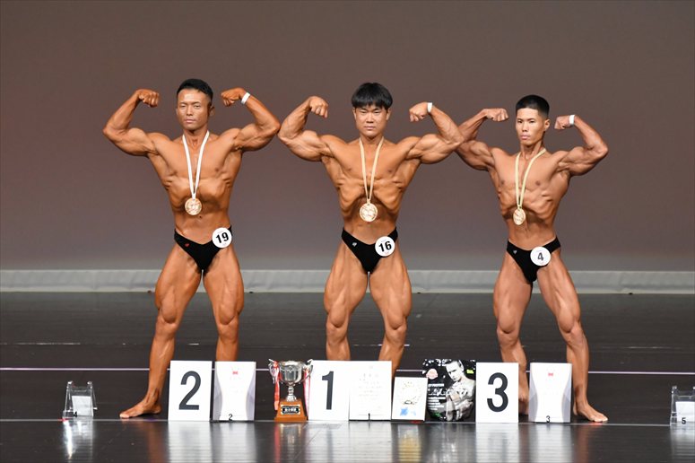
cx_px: 348
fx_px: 5499
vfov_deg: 4.8
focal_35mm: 285
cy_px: 232
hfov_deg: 7.2
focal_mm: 190
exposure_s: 1/400
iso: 4000
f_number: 5.6
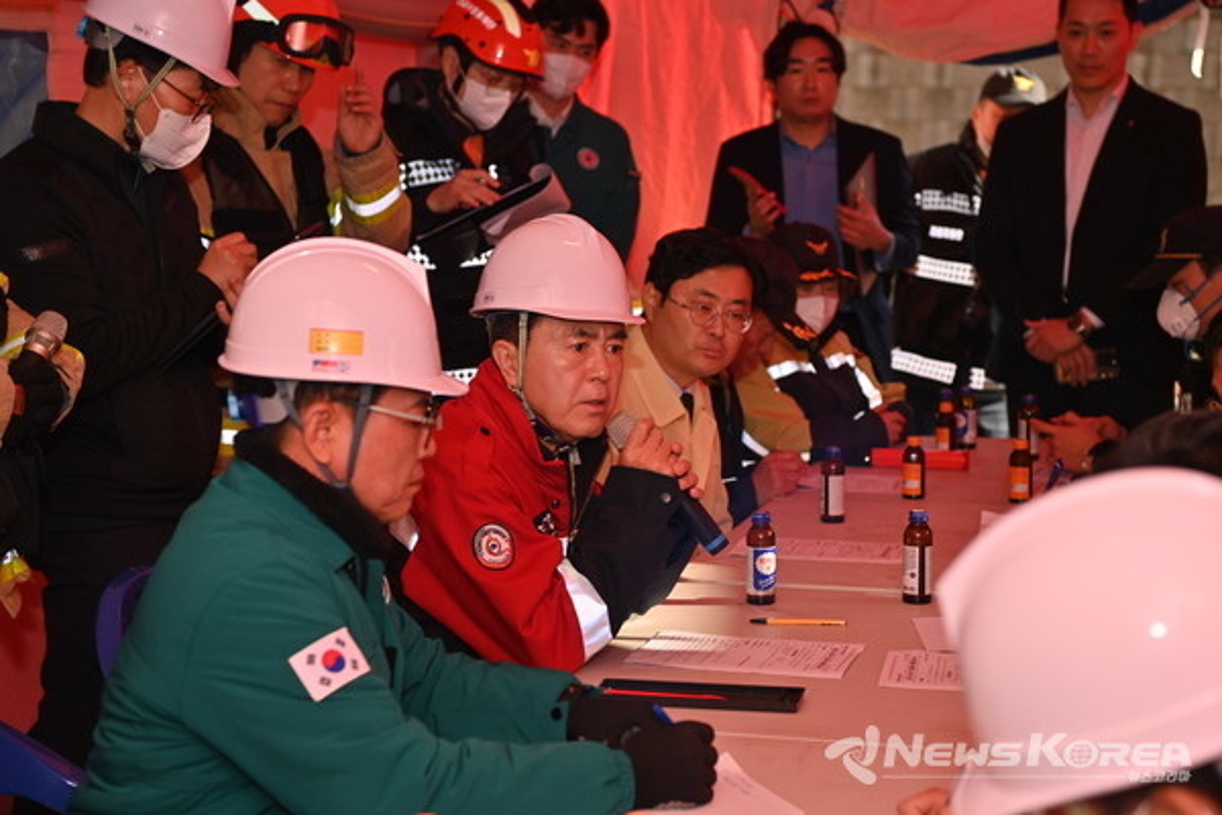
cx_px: 611
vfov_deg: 19.5
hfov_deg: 28.8
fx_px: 2376
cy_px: 408
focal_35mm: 70
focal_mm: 70
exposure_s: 1/250
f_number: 4.5
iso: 100
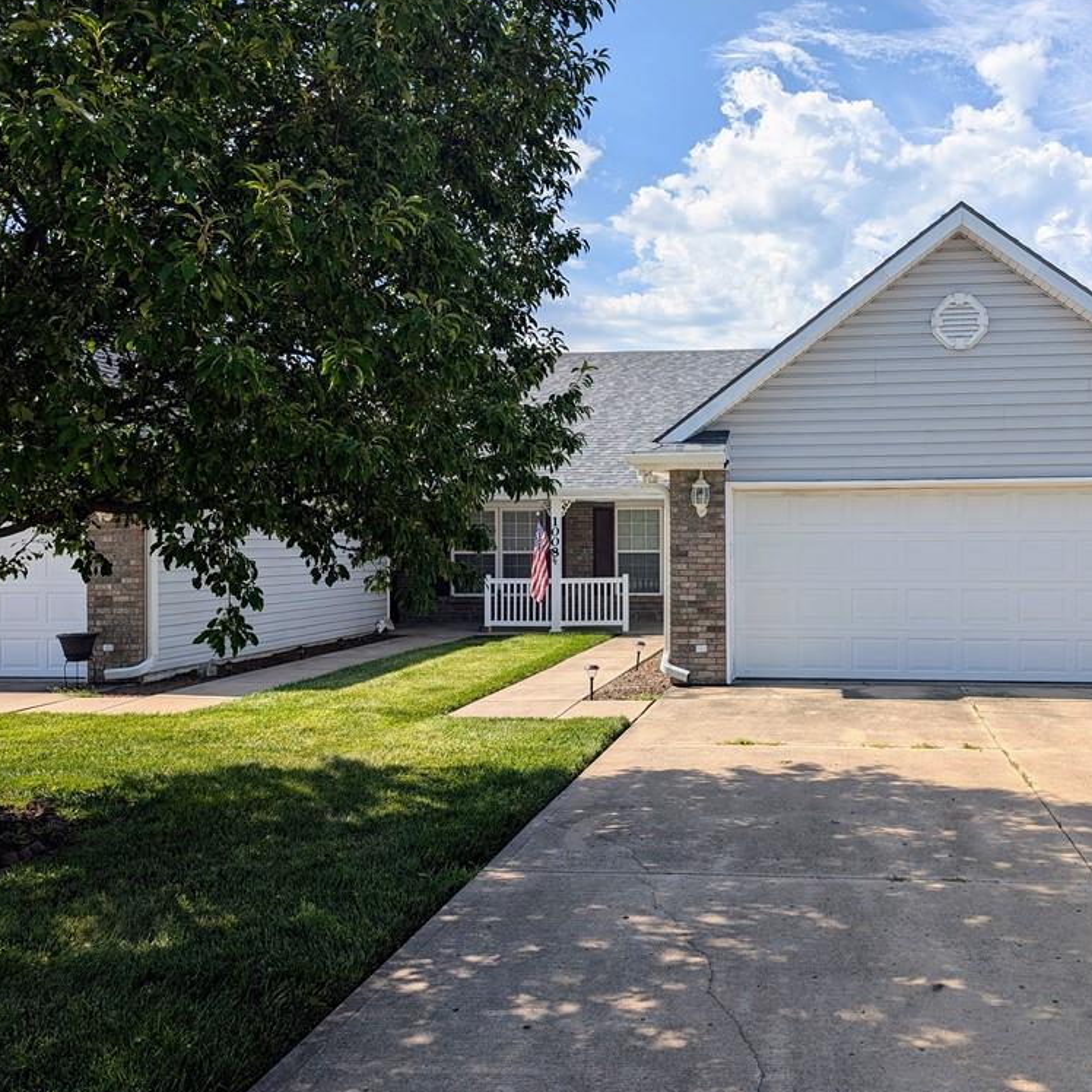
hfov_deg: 54.4
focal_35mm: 29
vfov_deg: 55.6
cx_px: 732
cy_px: 542
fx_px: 1035
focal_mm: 6.9
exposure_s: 1/1259
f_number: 1.68
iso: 21
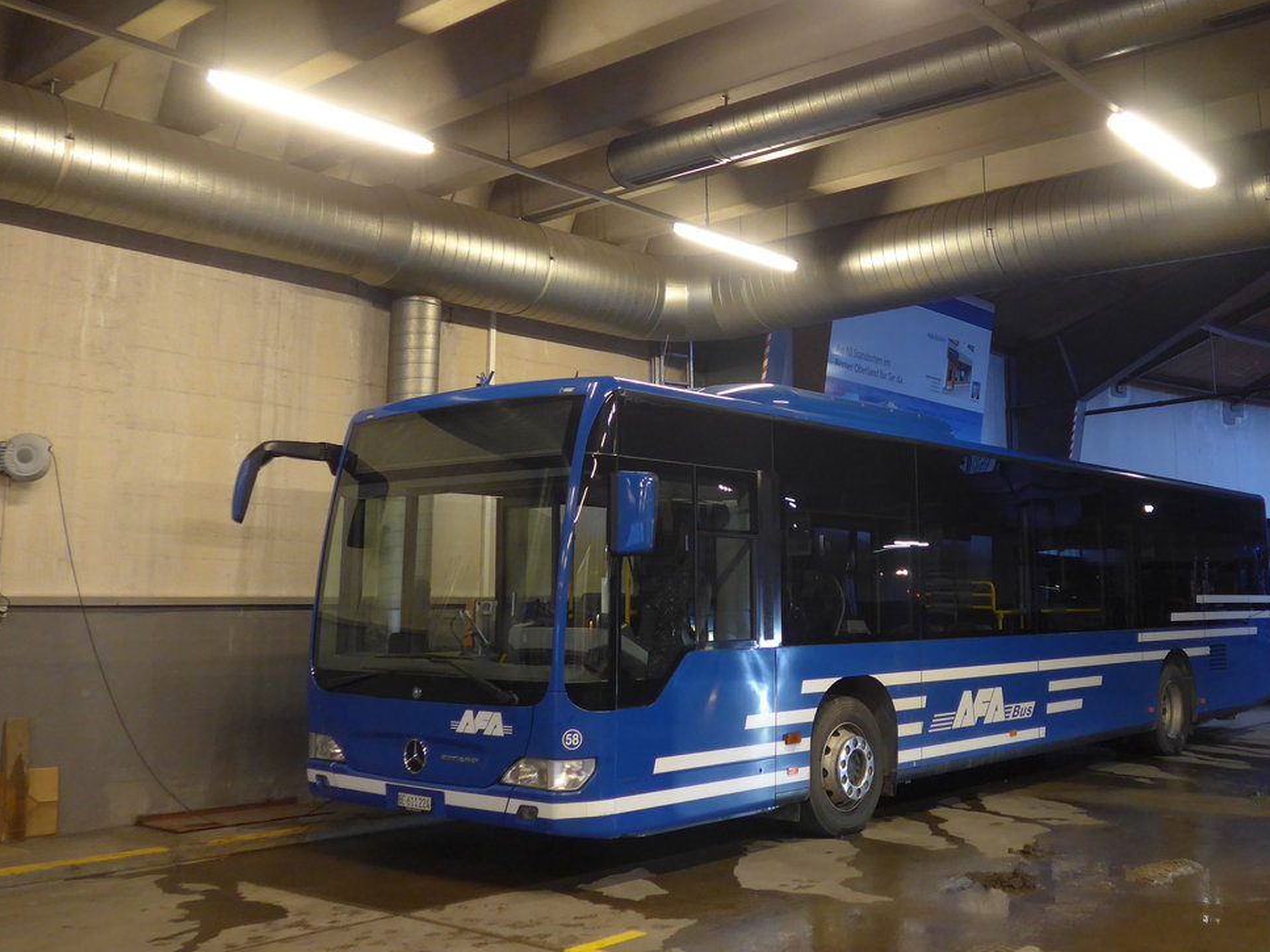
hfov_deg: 51.0
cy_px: 398
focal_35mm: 36
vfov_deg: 39.5
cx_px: 759
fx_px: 1321
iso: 400
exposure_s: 1/30
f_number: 2
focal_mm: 6
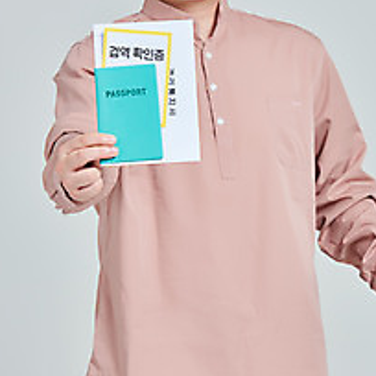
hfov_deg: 6.8
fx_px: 3171
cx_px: 228
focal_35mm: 258
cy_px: 171
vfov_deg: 6.8
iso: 100
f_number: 13
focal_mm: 155
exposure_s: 1/125
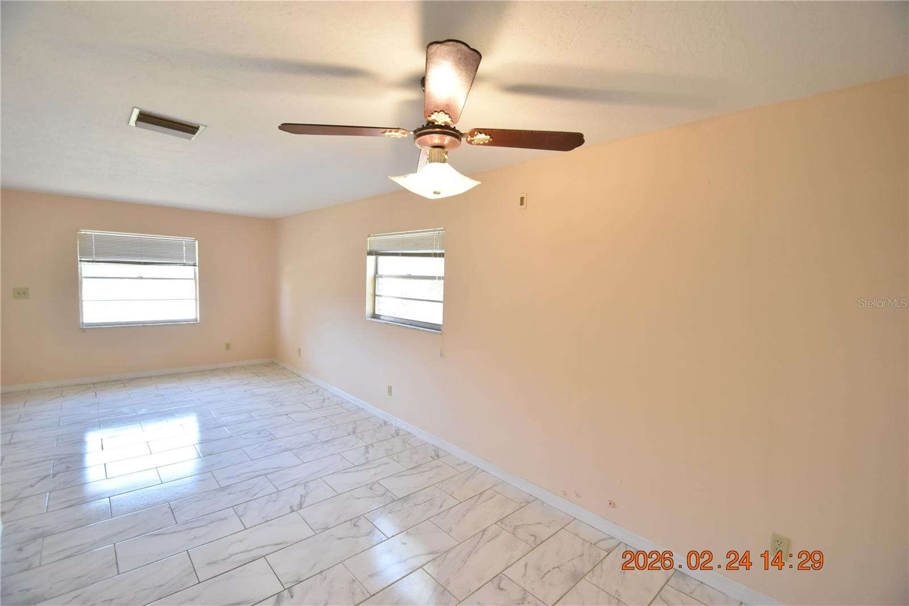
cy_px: 303
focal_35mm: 15
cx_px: 454
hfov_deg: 100.4
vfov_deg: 77.3
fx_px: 379
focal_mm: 10
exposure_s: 1/90
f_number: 3.5
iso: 800
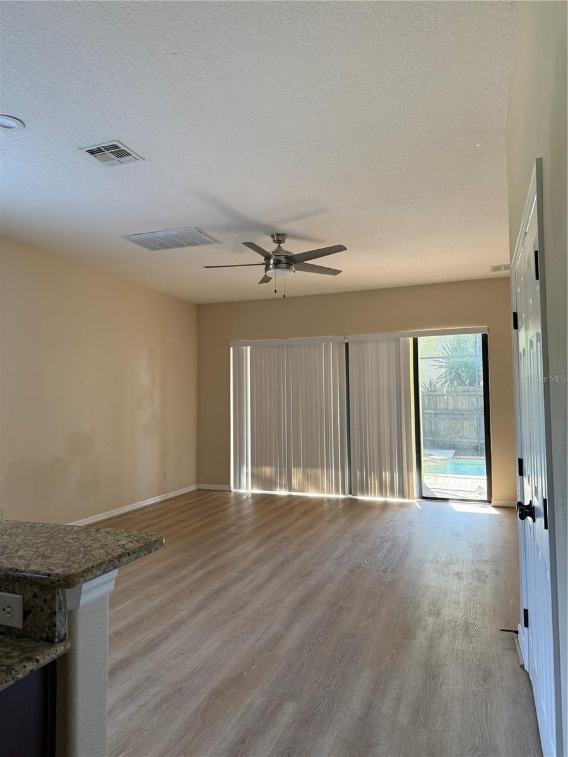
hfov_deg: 56.8
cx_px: 284
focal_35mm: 24
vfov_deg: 71.6
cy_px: 378
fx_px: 525
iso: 160
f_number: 1.78
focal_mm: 6.76
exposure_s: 1/121
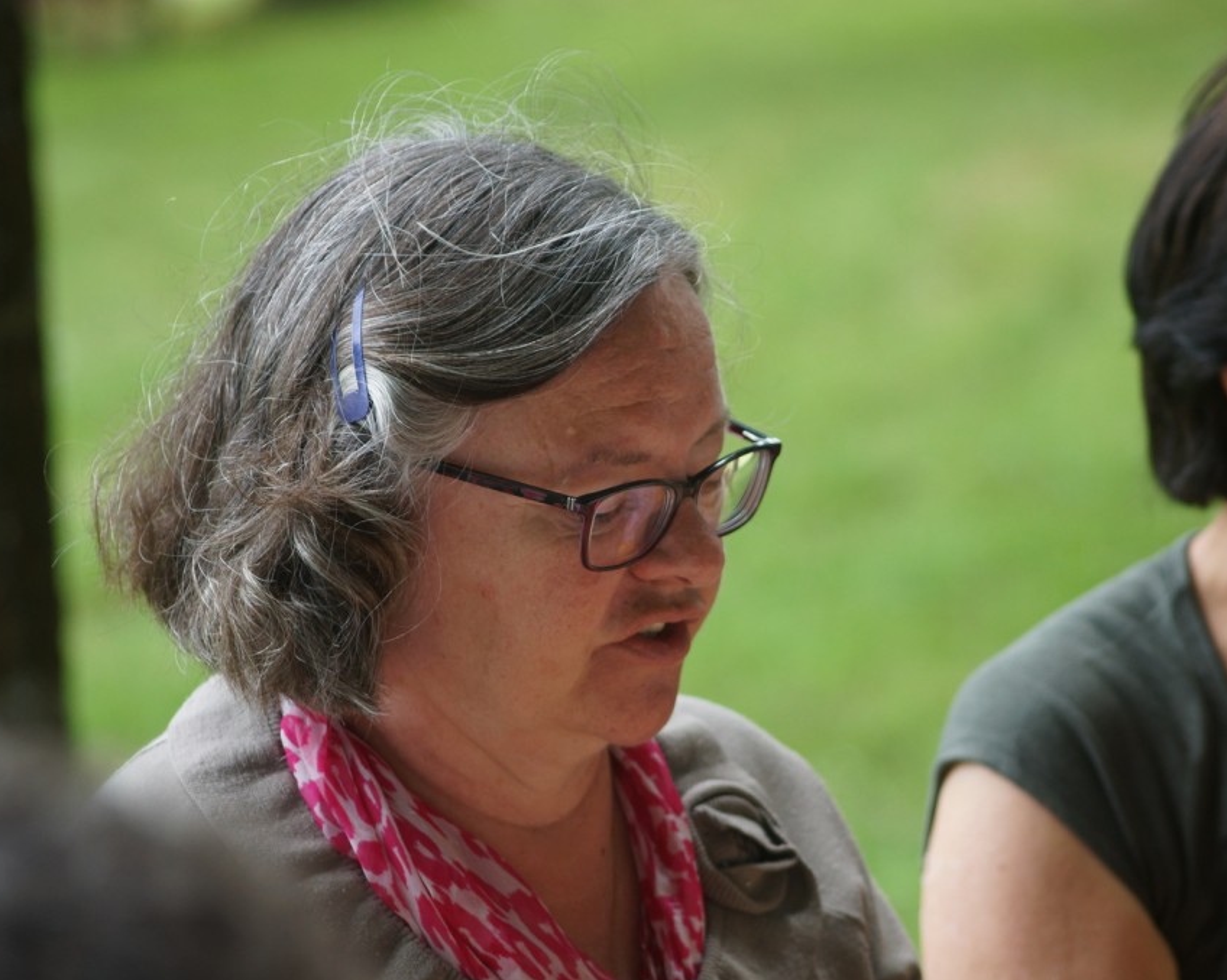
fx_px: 8024
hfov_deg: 8.7
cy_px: 491
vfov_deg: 7.0
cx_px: 651
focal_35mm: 221
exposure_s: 1/200
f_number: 4
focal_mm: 130
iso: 250
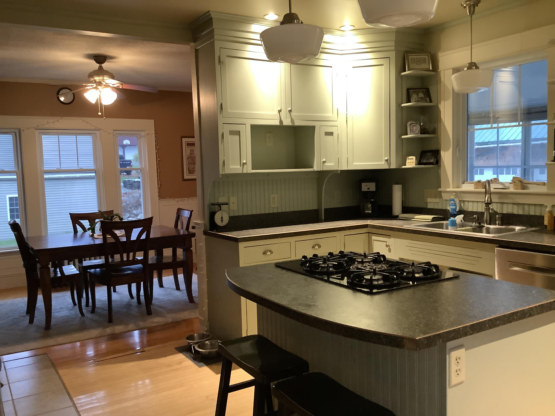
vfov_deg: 45.4
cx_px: 278
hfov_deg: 58.4
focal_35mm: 31
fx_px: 497
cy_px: 208
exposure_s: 1/30
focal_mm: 3.3
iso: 320
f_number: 2.4
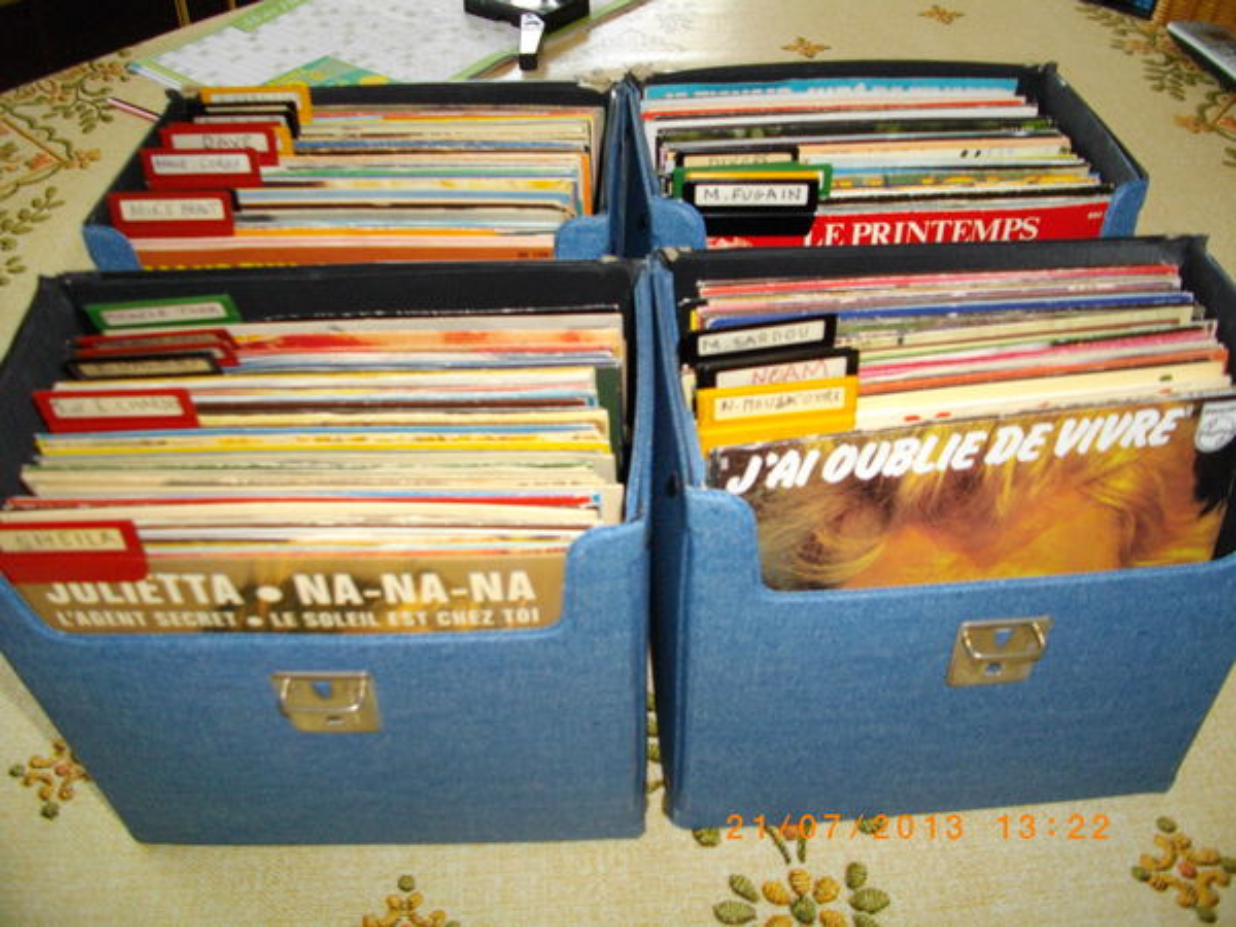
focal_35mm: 32
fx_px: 1143
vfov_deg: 44.2
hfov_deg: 56.8
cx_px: 618
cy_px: 464
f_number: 2.9
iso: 200
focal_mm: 5.7
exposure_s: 1/50
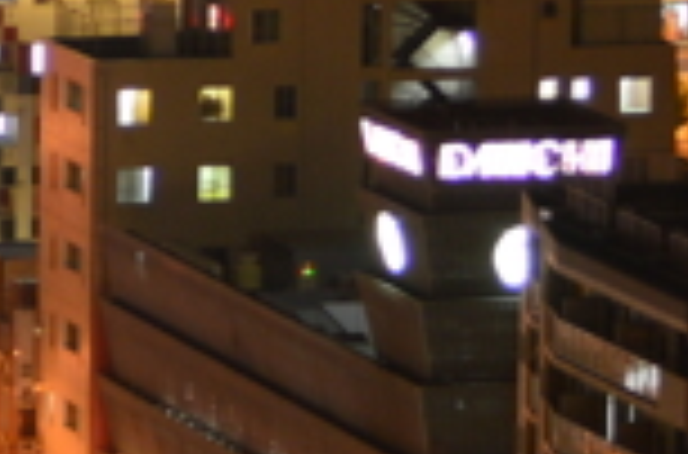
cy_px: -360
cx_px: -692
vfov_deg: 2.5
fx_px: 10543
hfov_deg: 3.7
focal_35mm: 553
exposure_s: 1.6
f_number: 4.5
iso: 180
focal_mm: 55
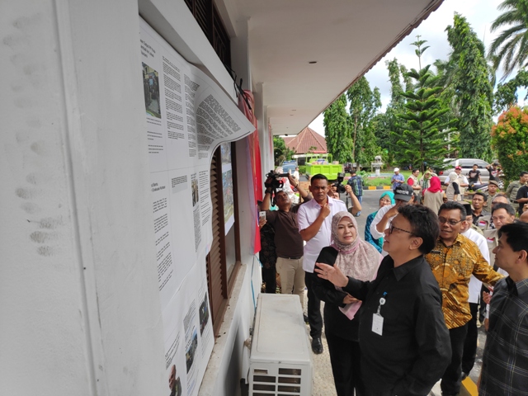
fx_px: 305
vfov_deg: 66.0
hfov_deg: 81.7
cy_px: 198
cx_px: 264
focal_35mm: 20
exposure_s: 1/907
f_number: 1.9
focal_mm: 3.94
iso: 100
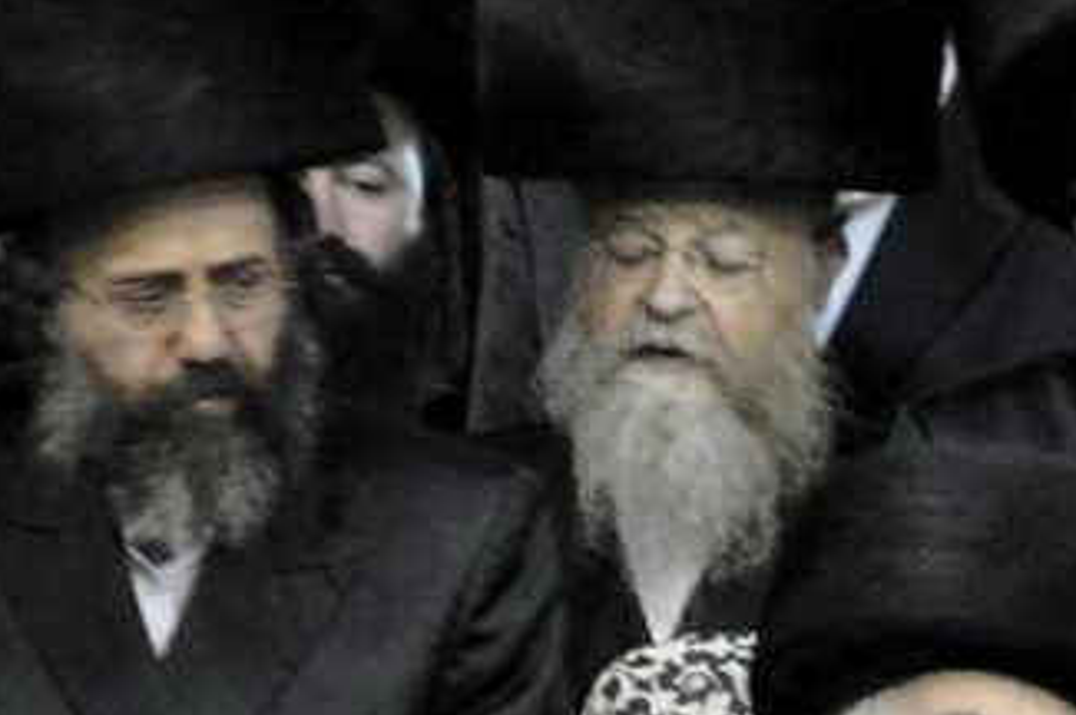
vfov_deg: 1.7
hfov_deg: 2.6
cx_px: 722
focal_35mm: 804
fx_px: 24006
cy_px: 900
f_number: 5.6
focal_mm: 170
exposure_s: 1/40
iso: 1600
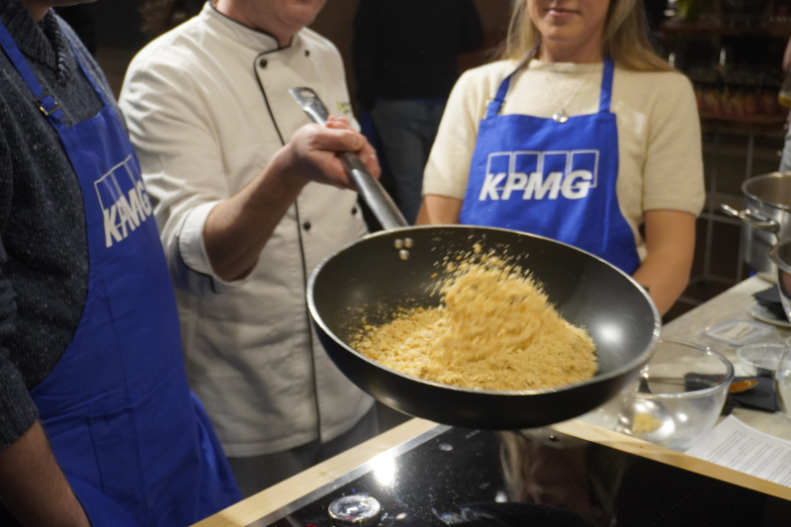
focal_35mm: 48
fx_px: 1054
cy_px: 264
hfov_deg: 41.1
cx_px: 396
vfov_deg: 28.1
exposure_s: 1/160
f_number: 5
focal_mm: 32
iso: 2000
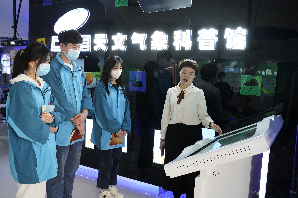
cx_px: 149
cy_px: 99
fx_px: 265
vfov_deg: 41.1
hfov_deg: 58.7
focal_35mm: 32
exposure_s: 1/250
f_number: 5.6
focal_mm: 32
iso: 6400
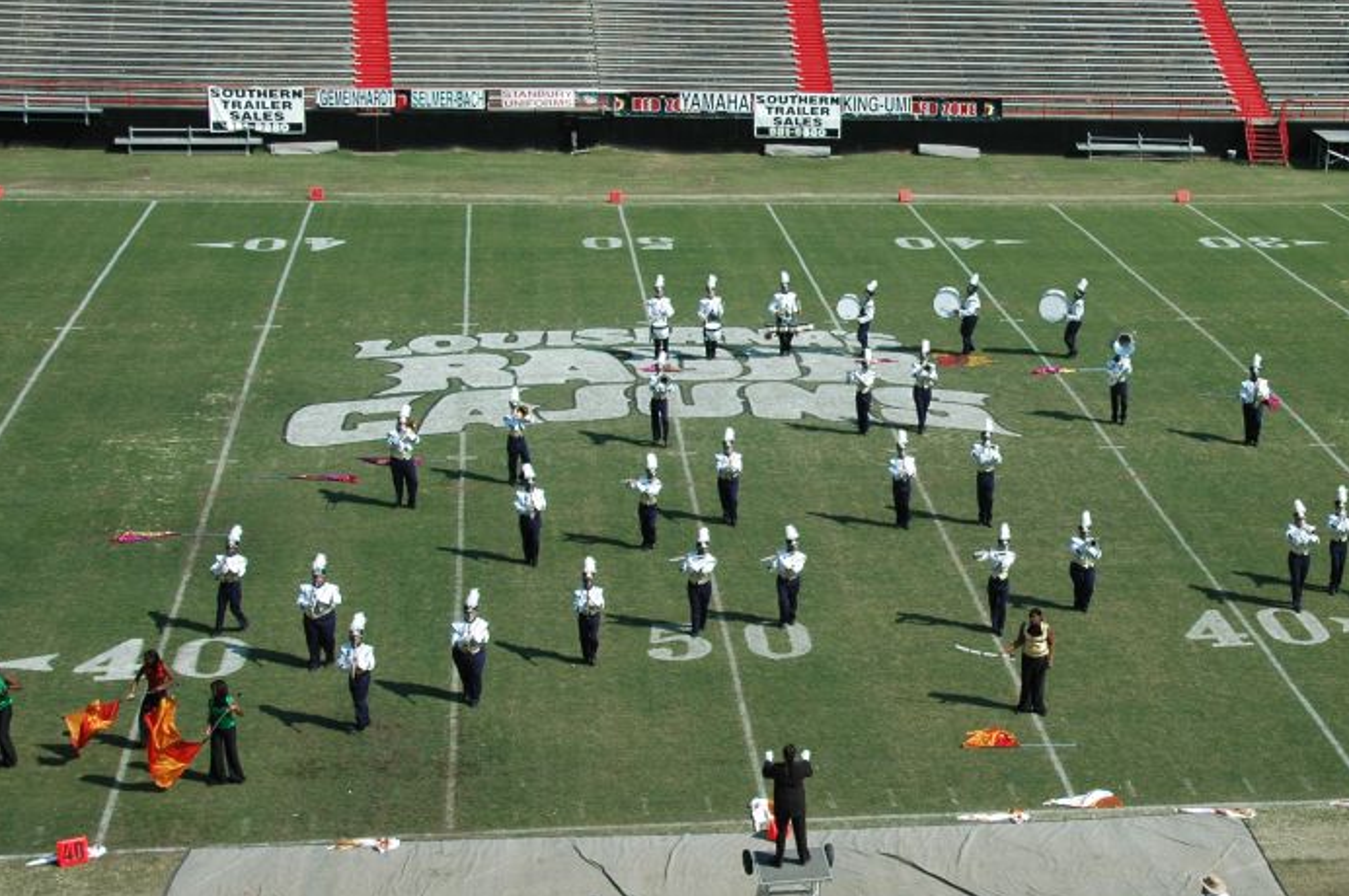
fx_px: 2658
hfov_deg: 28.1
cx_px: 992
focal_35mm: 71
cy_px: 442
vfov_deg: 19.1
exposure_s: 1/320
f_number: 9
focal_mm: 32
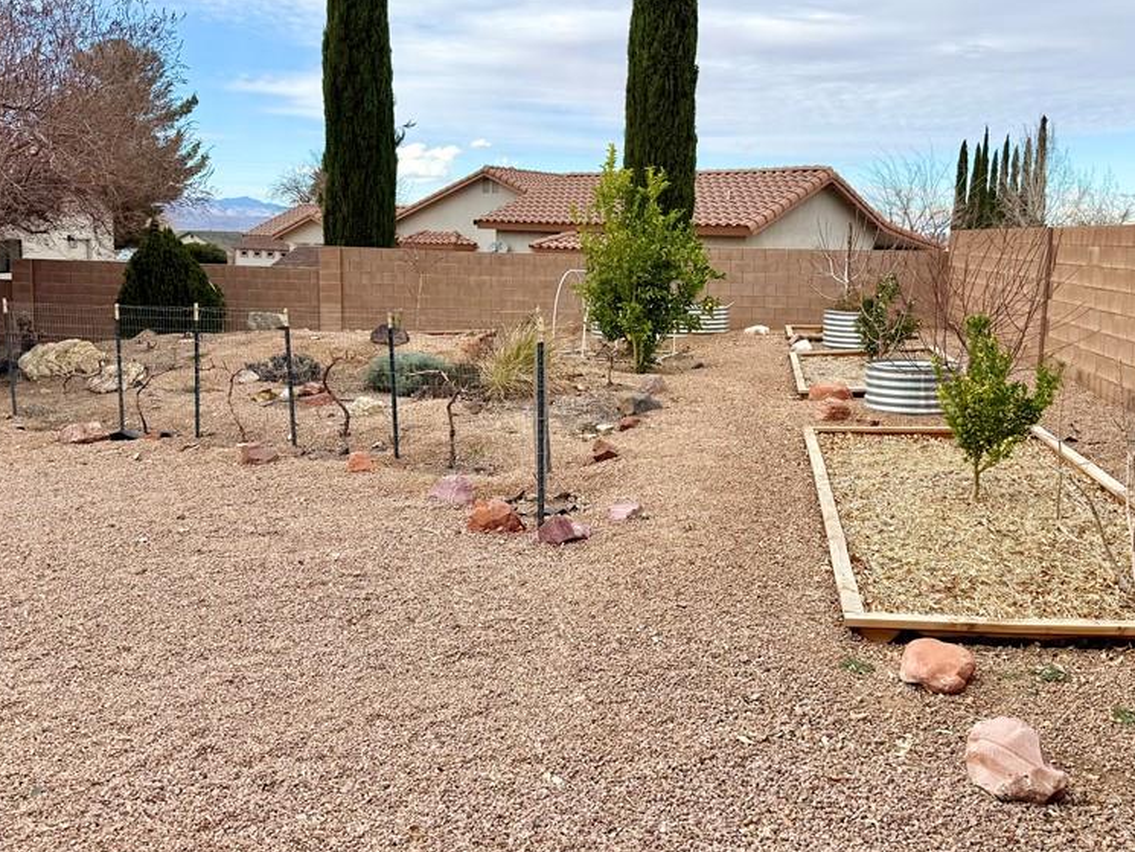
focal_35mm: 33
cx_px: 638
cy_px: 381
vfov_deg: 42.9
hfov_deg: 55.2
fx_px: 1082
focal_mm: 6.76
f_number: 1.78
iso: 80
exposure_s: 1/2611
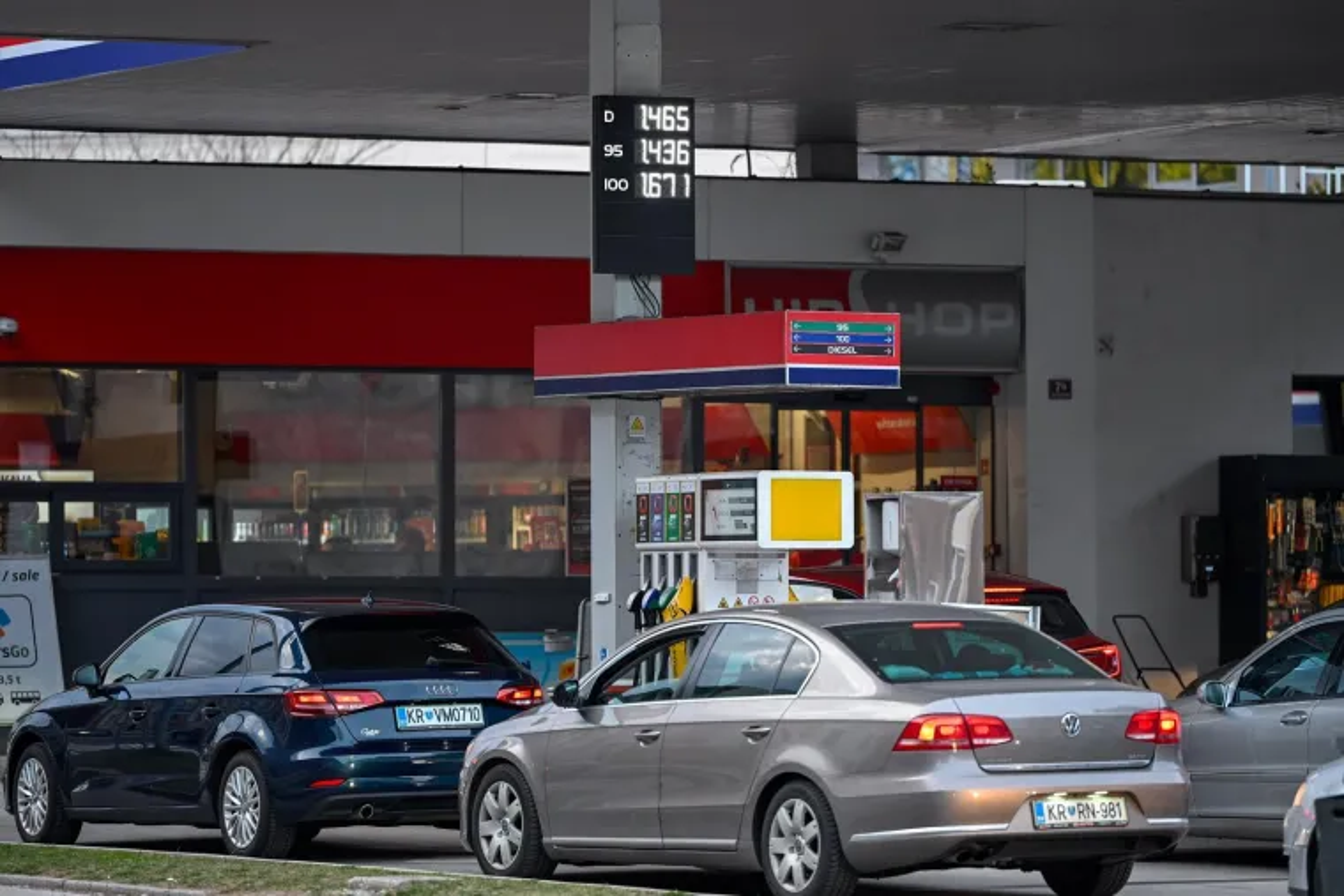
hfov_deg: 10.3
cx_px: 672
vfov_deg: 6.9
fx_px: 7468
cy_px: 448
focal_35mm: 200
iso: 800
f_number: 2.8
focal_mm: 200
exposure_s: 1/250
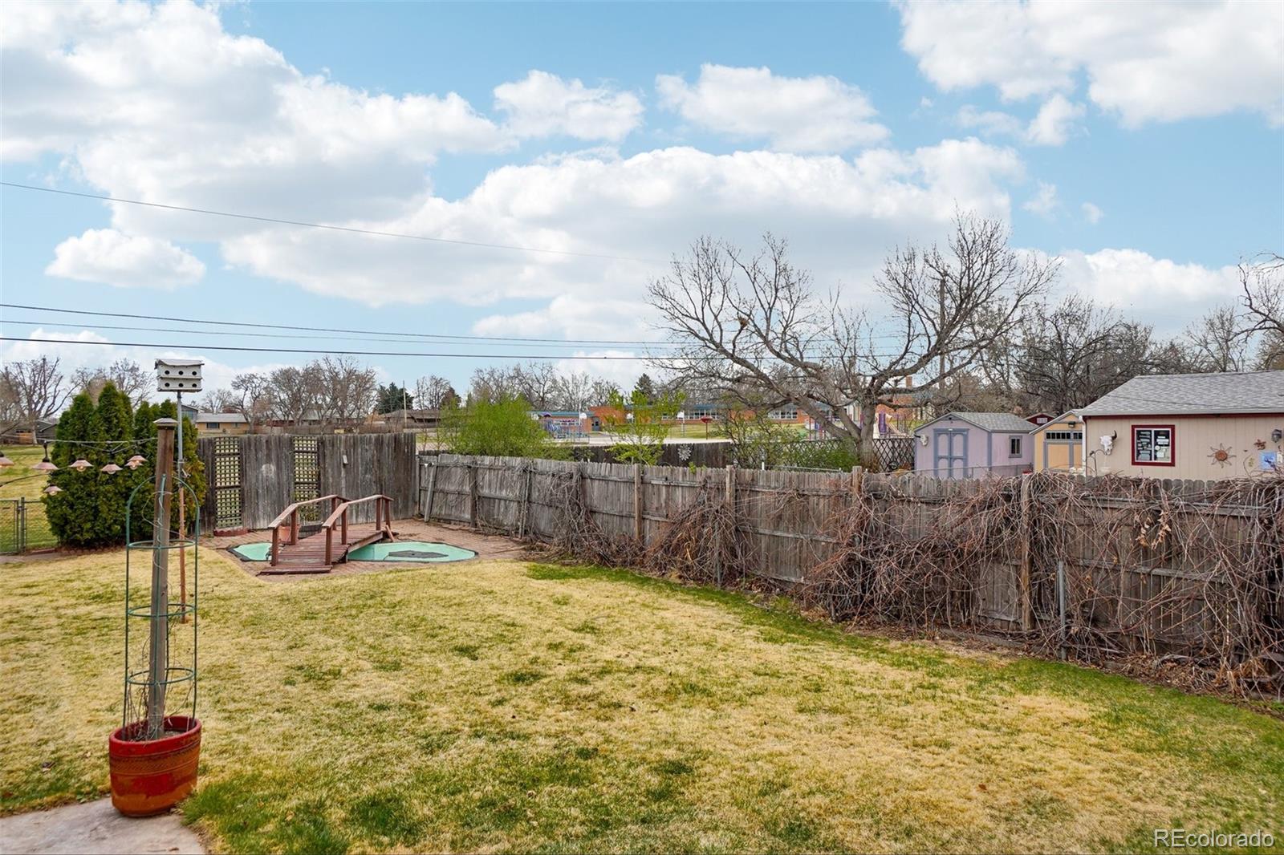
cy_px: 428
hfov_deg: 73.8
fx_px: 856
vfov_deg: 53.1
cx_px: 642
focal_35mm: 24
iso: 100
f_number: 8
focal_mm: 16
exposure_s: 1/250
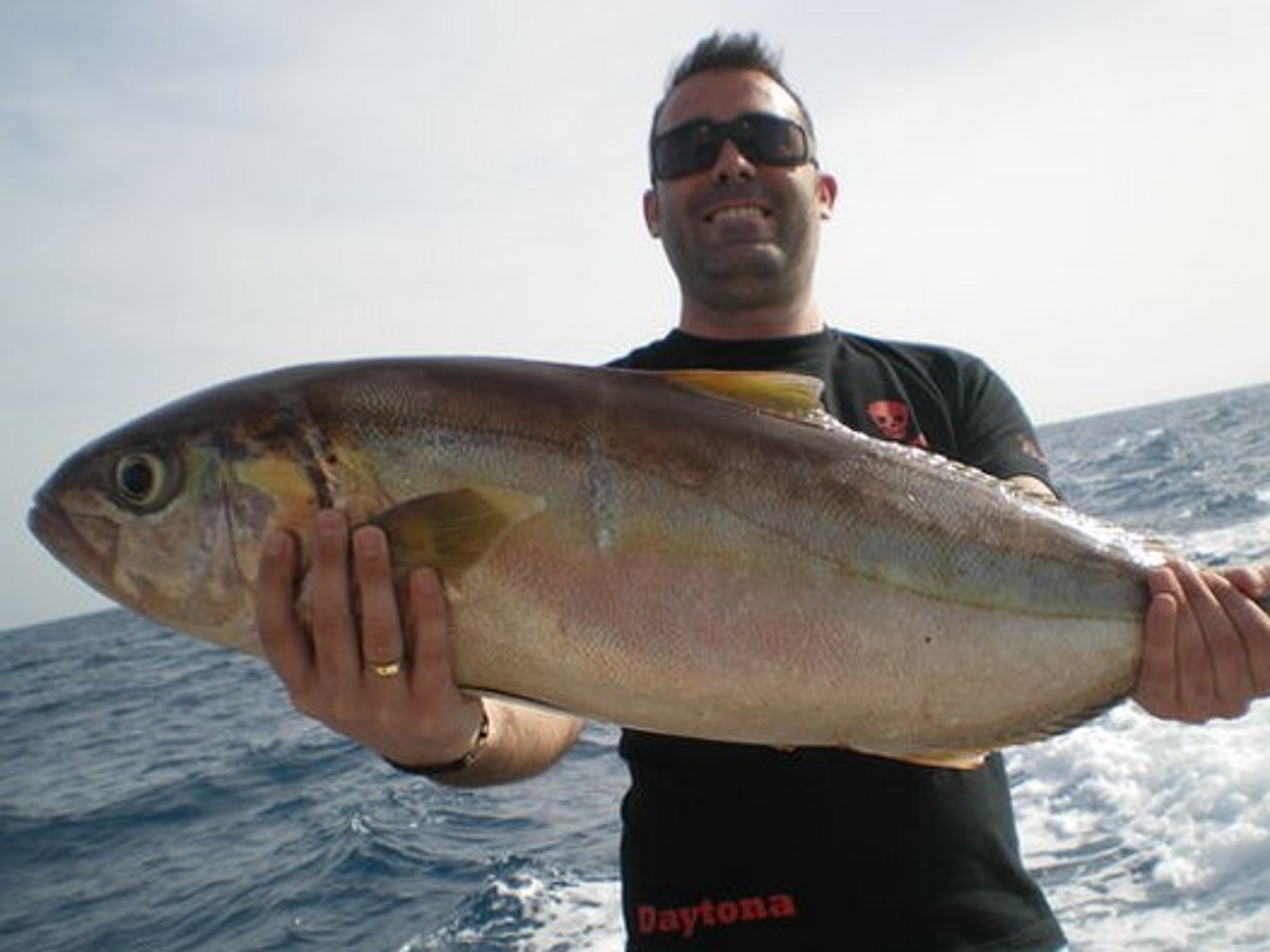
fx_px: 1577
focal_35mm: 43
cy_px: 525
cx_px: 754
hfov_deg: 43.7
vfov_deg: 33.6
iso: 50
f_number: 4.6
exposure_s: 1/500
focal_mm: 6.3
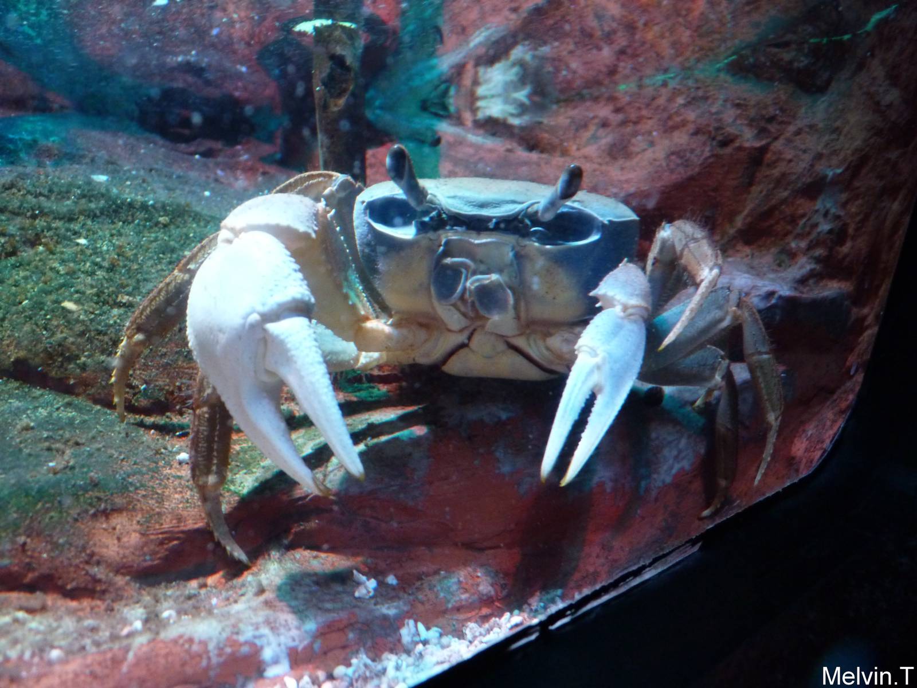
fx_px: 742
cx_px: 458
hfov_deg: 63.4
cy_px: 344
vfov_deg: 49.7
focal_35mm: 28
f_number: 2.8
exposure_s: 1/6
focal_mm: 4.9
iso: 400
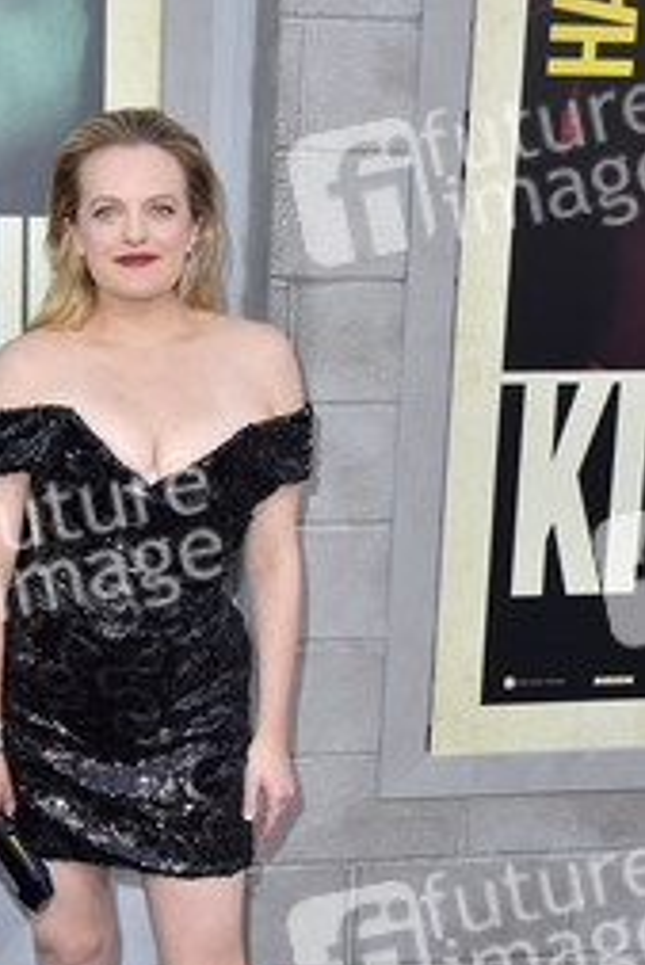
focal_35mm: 60
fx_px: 1610
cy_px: 748
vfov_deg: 32.6
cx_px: 139
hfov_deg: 22.4
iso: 320
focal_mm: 38
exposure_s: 1/250
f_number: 7.1
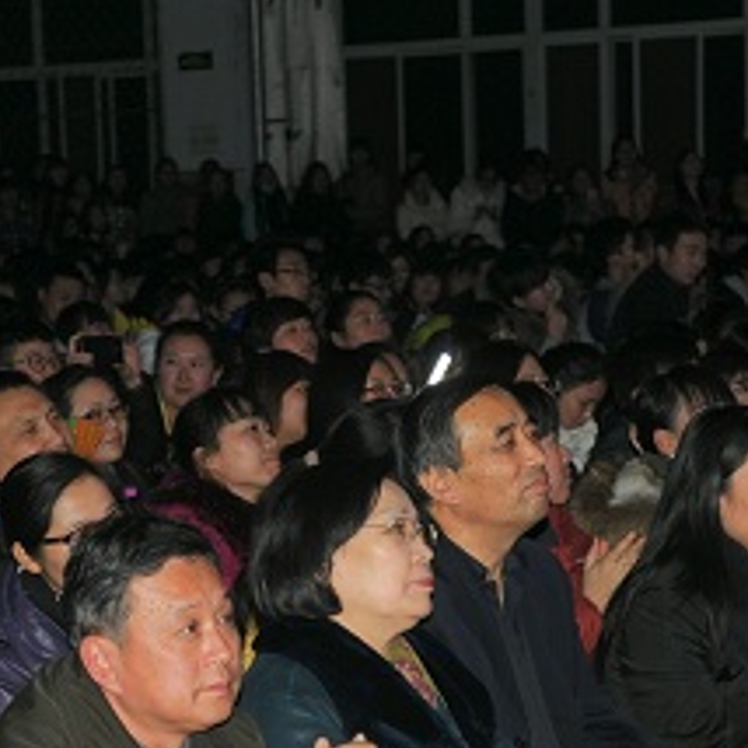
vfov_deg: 13.6
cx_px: 348
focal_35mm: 127
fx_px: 3105
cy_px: 645
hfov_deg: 13.7
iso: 400
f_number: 4
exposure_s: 1/60
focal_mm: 50
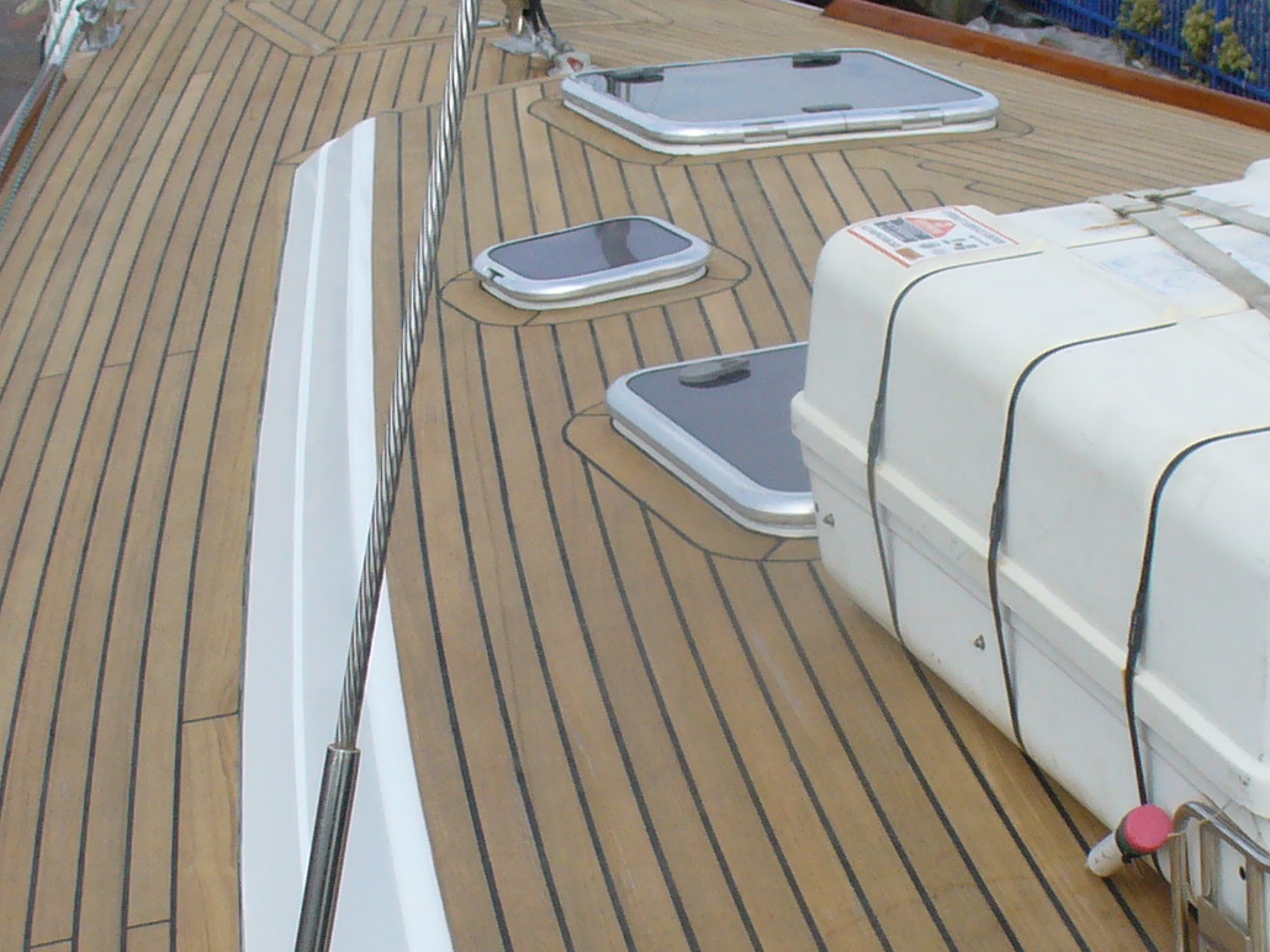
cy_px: 673
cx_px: 740
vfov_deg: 16.0
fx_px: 3375
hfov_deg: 21.3
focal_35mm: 92
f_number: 5.6
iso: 80
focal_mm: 6.1
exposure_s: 1/250
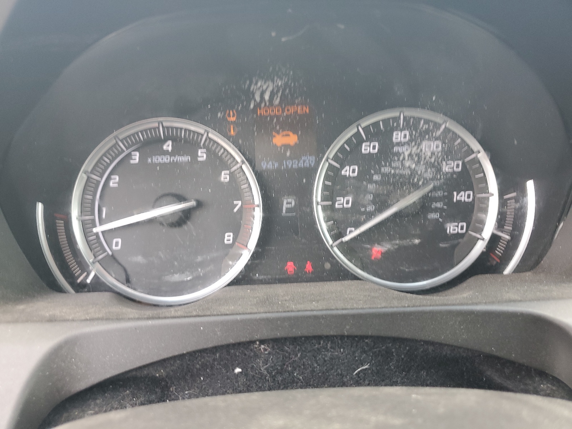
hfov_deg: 67.3
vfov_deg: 53.1
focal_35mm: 26
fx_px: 430
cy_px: 214
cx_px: 286
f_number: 1.5
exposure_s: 1/120
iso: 78
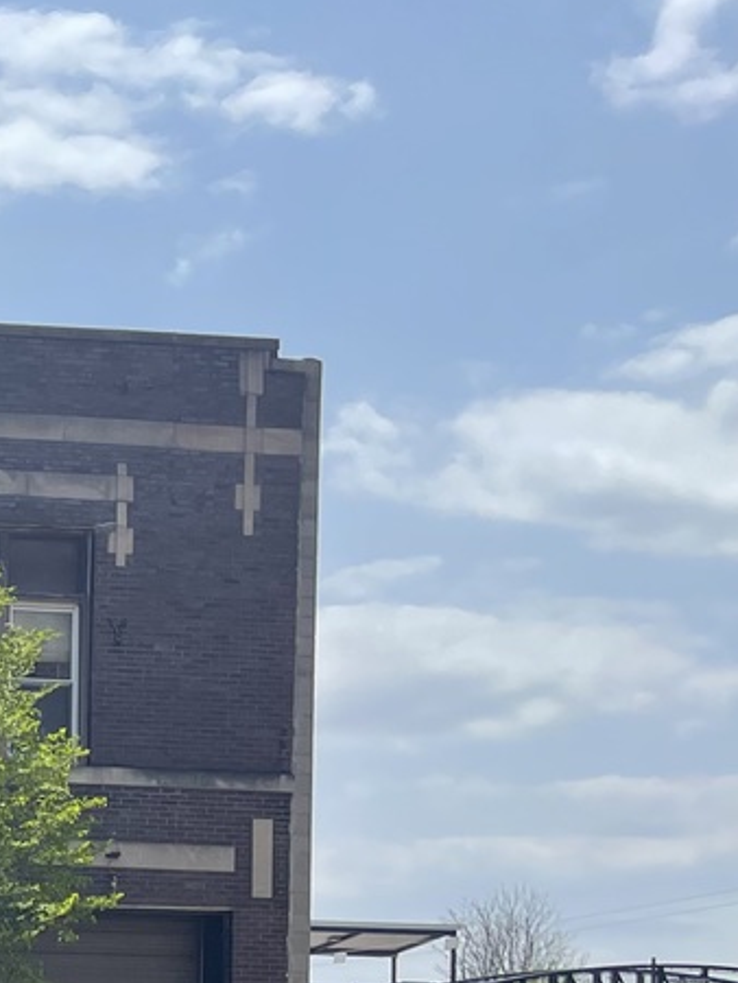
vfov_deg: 23.3
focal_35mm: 80
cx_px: -830
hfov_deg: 14.5
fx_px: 2272
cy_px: 994
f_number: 1.6
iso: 32
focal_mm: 5.1
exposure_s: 1/4049
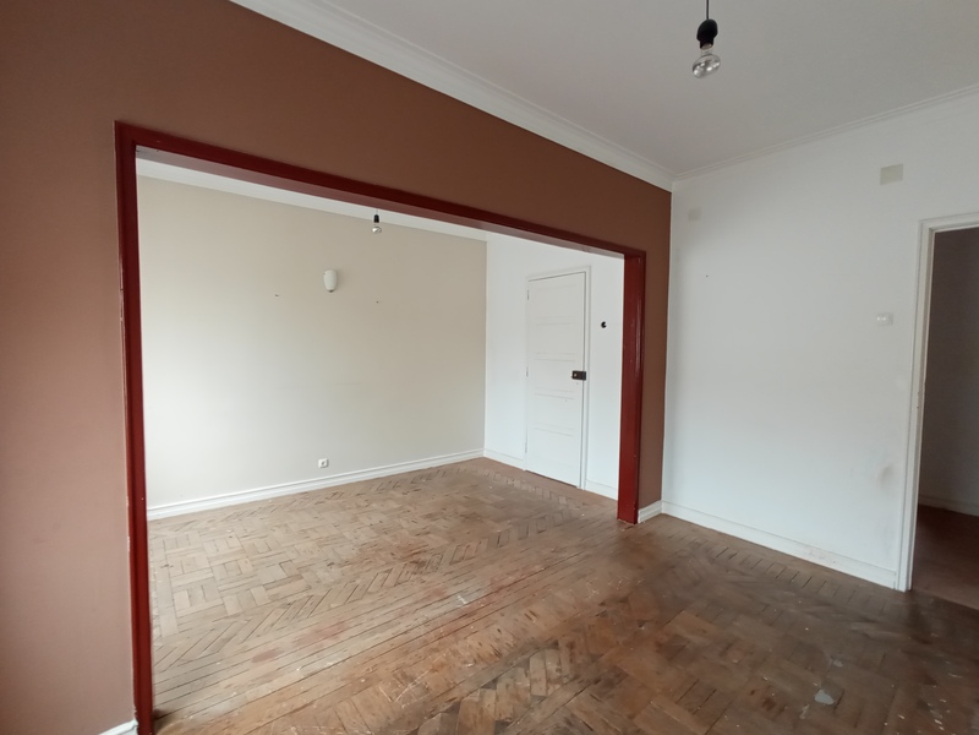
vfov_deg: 81.7
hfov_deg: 98.2
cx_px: 490
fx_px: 424
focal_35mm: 15
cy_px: 368
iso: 125
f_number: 2.2
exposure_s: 1/33.3
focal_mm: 1.65
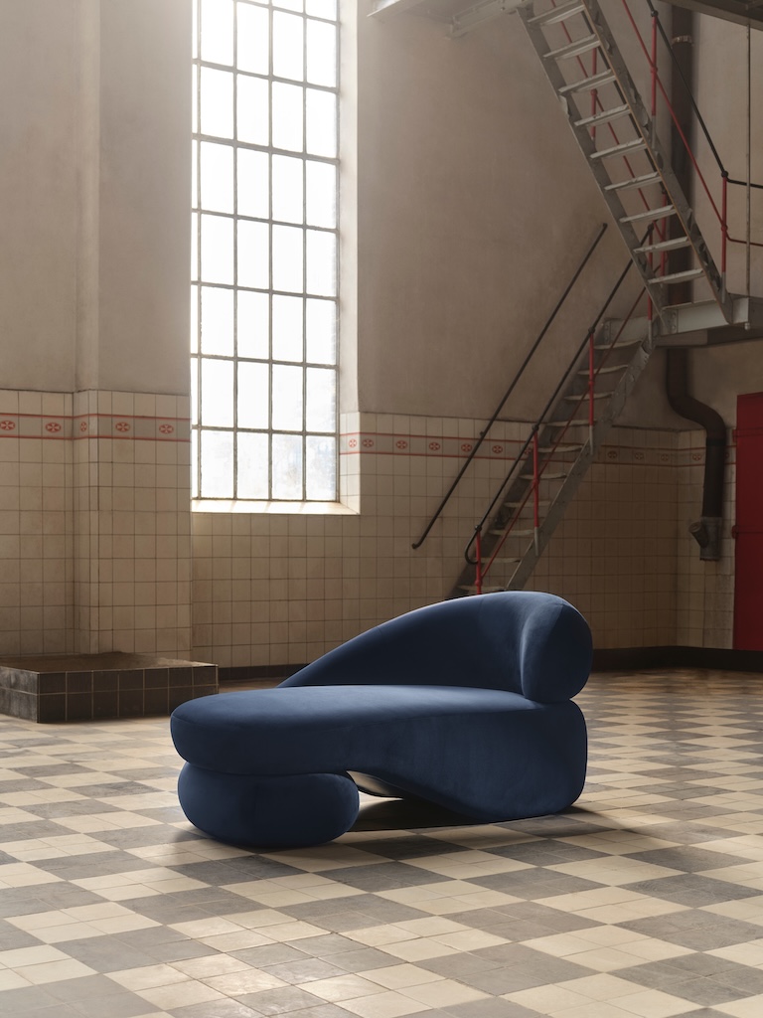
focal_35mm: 50
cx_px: 382
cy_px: 509
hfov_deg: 29.1
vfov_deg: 38.2
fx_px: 1469
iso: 100
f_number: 8
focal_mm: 63
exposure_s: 1/3
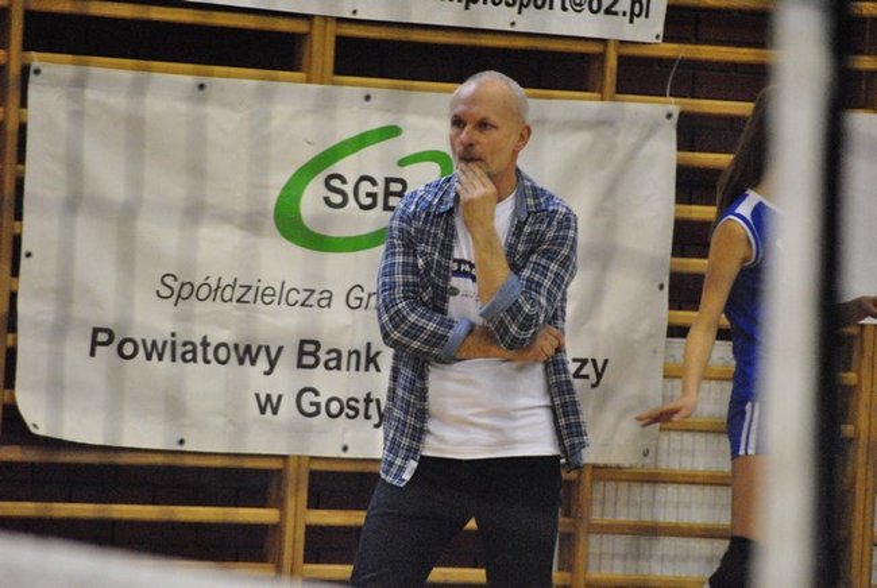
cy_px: 294
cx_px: 438
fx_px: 7322
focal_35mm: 300
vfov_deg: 4.6
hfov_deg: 6.9
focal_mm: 200
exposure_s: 1/125
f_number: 5.6
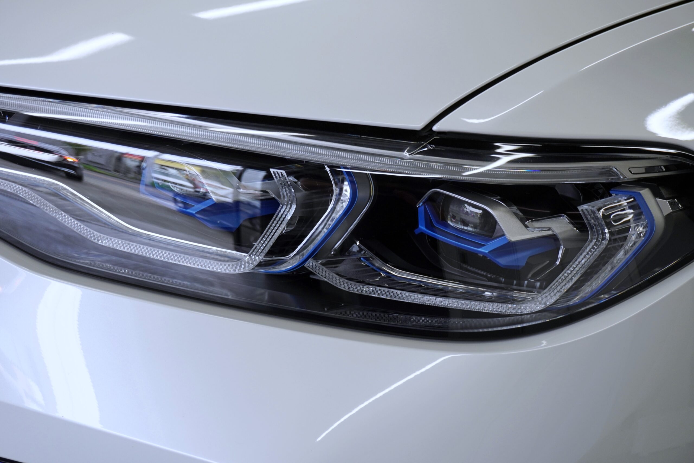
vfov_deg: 22.6
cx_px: 347
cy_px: 232
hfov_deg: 33.4
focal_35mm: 60
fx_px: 1157
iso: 320
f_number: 5.6
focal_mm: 40
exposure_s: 1/80
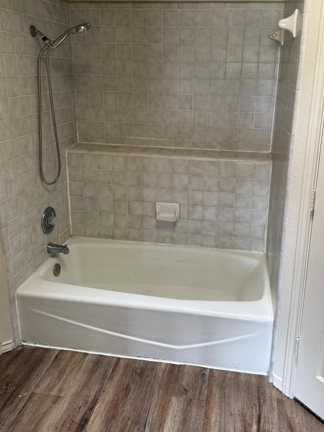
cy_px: 174
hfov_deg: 46.7
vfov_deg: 59.5
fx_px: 374
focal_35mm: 30
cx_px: 183
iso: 200
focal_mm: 6.76
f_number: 1.78
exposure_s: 1/93
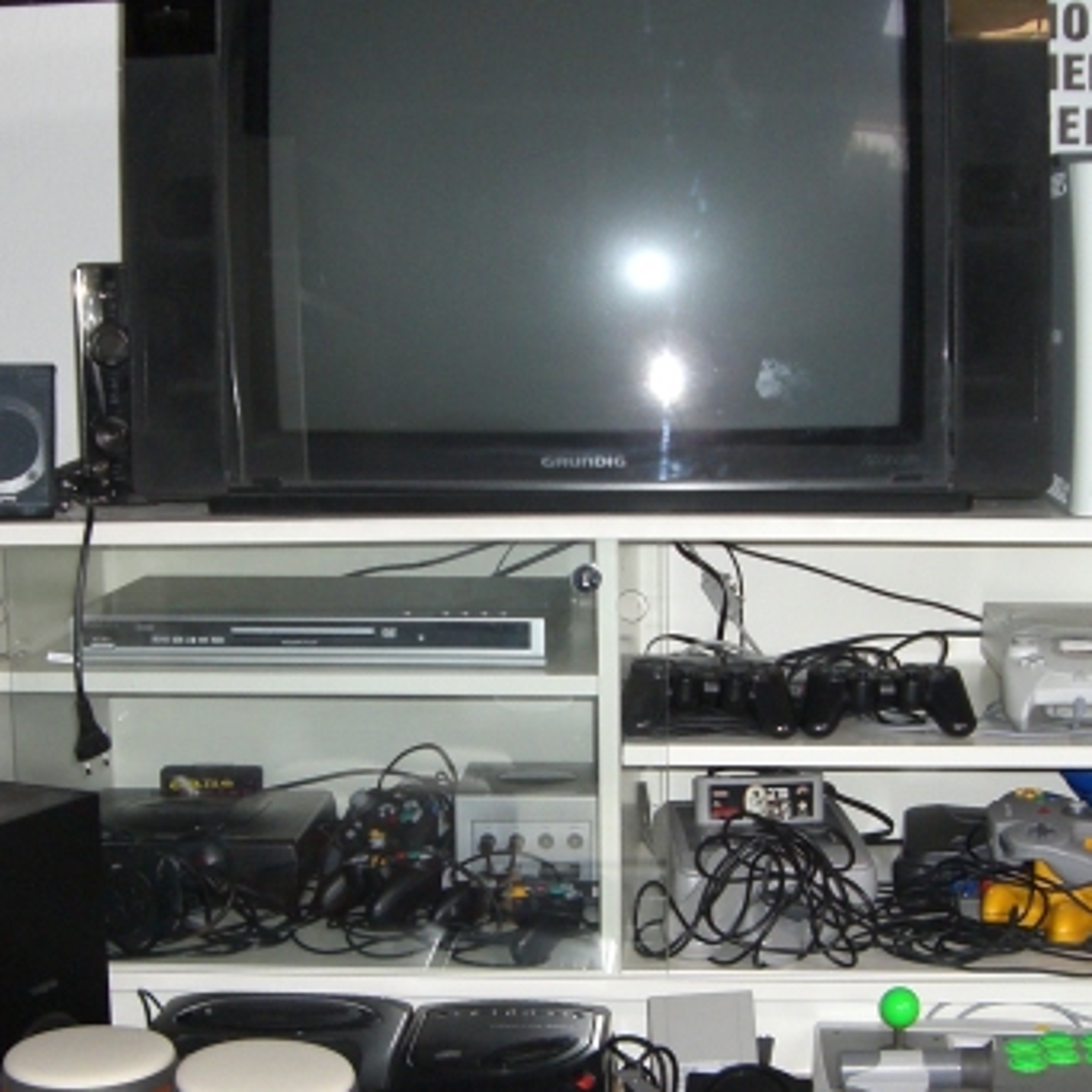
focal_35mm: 63
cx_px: 567
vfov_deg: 27.2
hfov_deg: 27.3
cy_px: 705
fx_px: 2248
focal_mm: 6.2
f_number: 2.7
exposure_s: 1/60
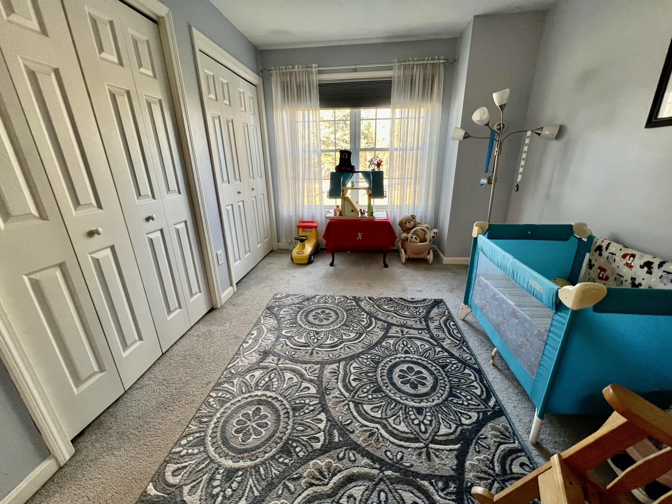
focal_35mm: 13
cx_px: 336
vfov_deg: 89.9
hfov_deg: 106.2
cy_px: 252
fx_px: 252
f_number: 1.8
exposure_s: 1/60
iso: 200
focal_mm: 1.57
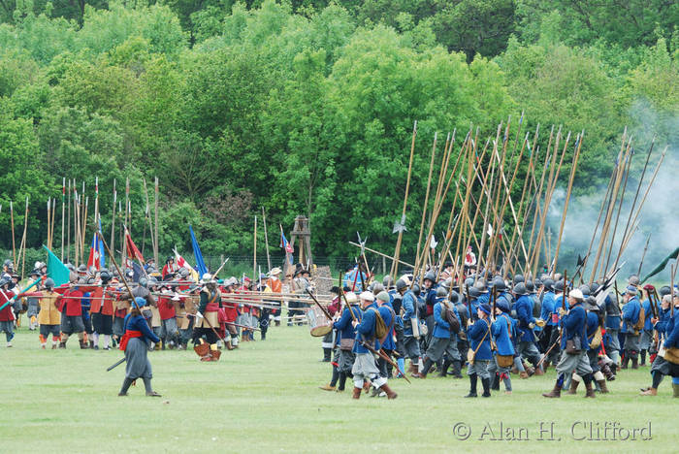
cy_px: 227
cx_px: 340
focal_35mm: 270
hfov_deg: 7.6
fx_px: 5097
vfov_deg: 5.1
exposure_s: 1/500
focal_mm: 180
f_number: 5.3
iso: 500
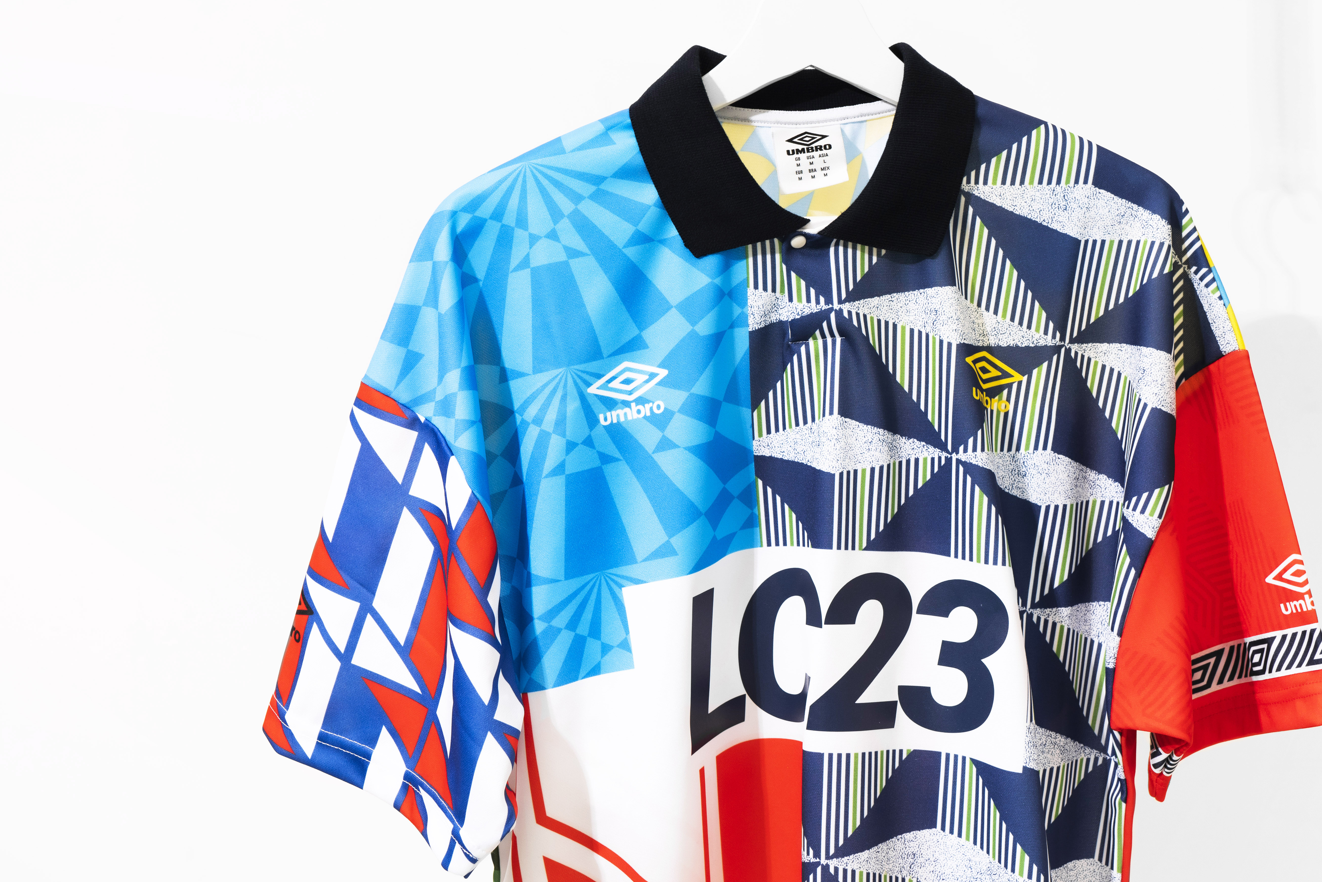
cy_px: 396
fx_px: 1910
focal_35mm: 52
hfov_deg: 38.0
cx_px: 816
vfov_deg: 26.0
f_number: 5
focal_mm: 35
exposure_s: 1/160
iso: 400
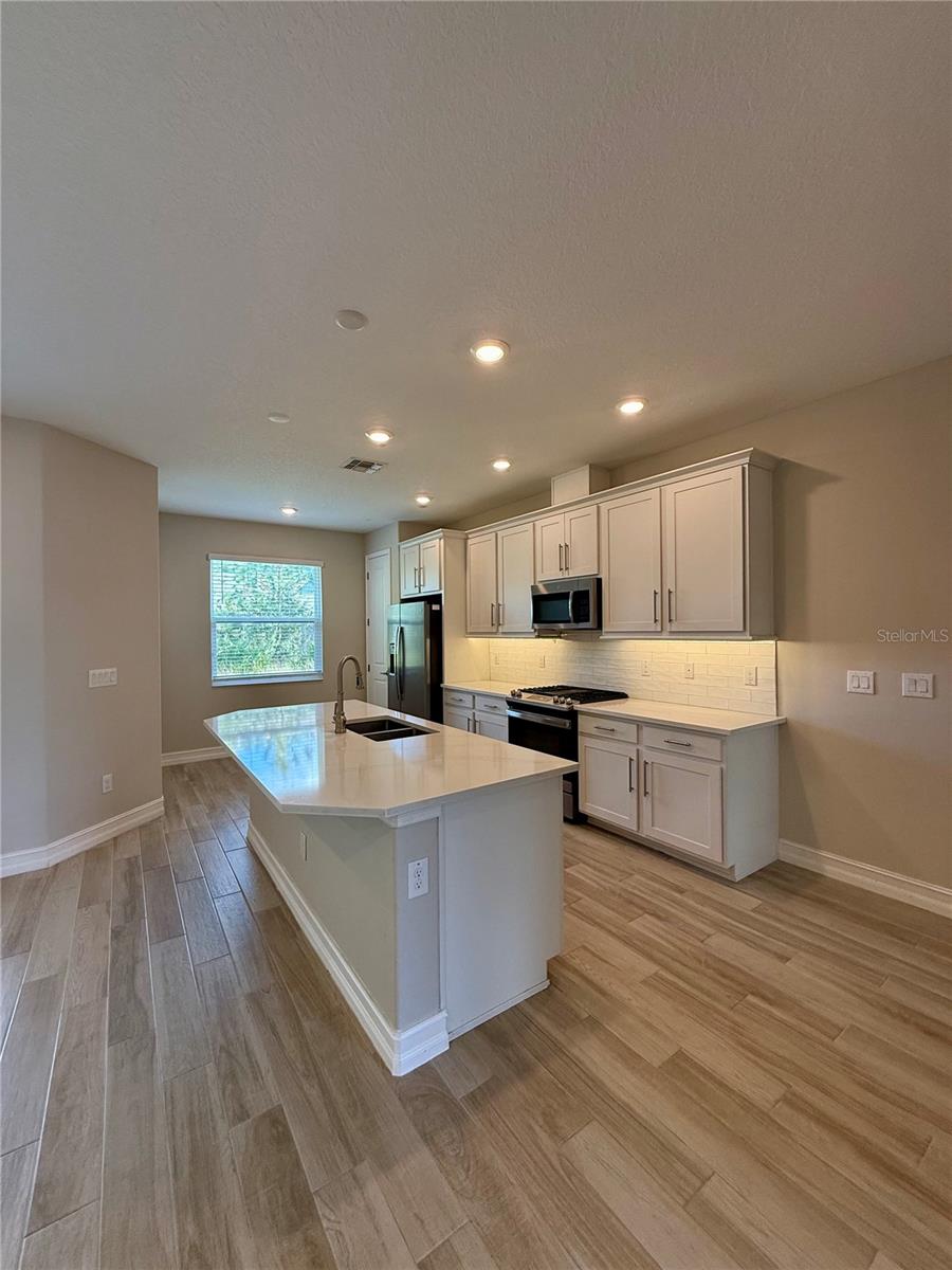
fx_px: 513
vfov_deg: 102.1
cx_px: 476
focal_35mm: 14
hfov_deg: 85.7
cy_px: 635
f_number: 2.2
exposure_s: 1/120
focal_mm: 2.22
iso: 125
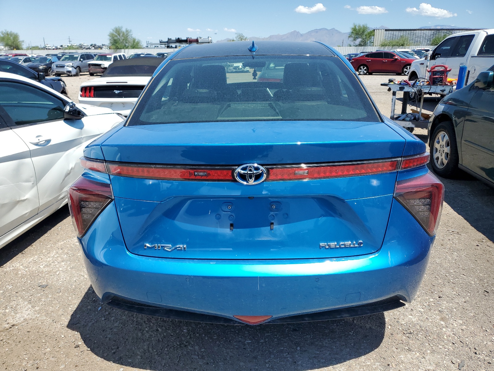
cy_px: 186
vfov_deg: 53.1
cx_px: 247
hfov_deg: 67.3
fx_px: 371
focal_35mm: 26
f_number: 1.5
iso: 50
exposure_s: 1/2500
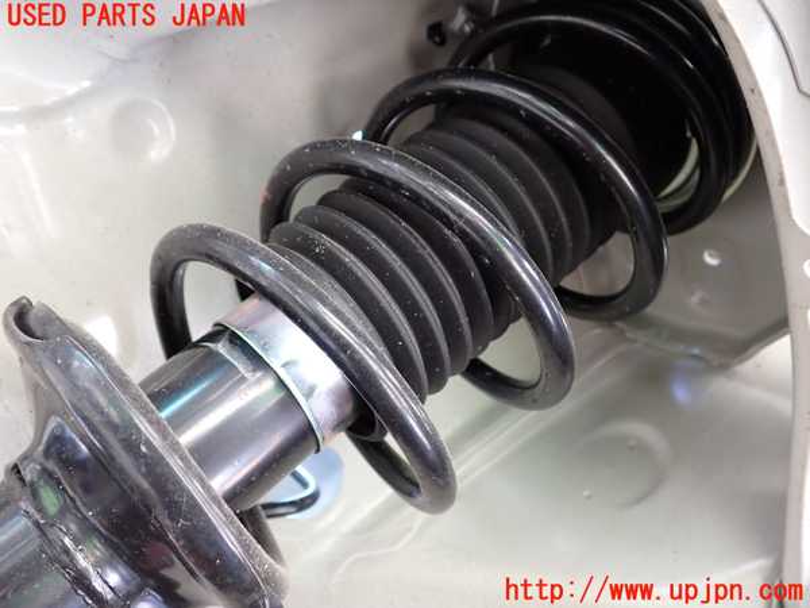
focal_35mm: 30
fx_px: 702
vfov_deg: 46.8
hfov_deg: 60.0
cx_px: 405
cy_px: 304
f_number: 2.3
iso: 200
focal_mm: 5.4
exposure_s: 1/40
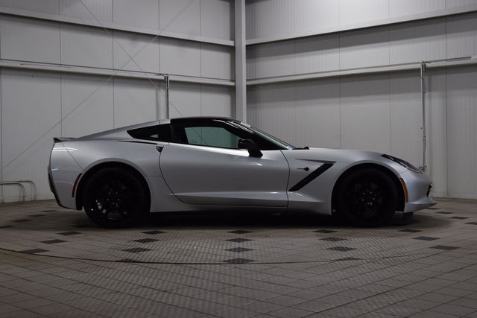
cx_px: 238
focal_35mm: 51
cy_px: 159
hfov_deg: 38.9
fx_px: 676
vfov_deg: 26.5
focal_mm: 34
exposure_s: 1/40
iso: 400
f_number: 7.1
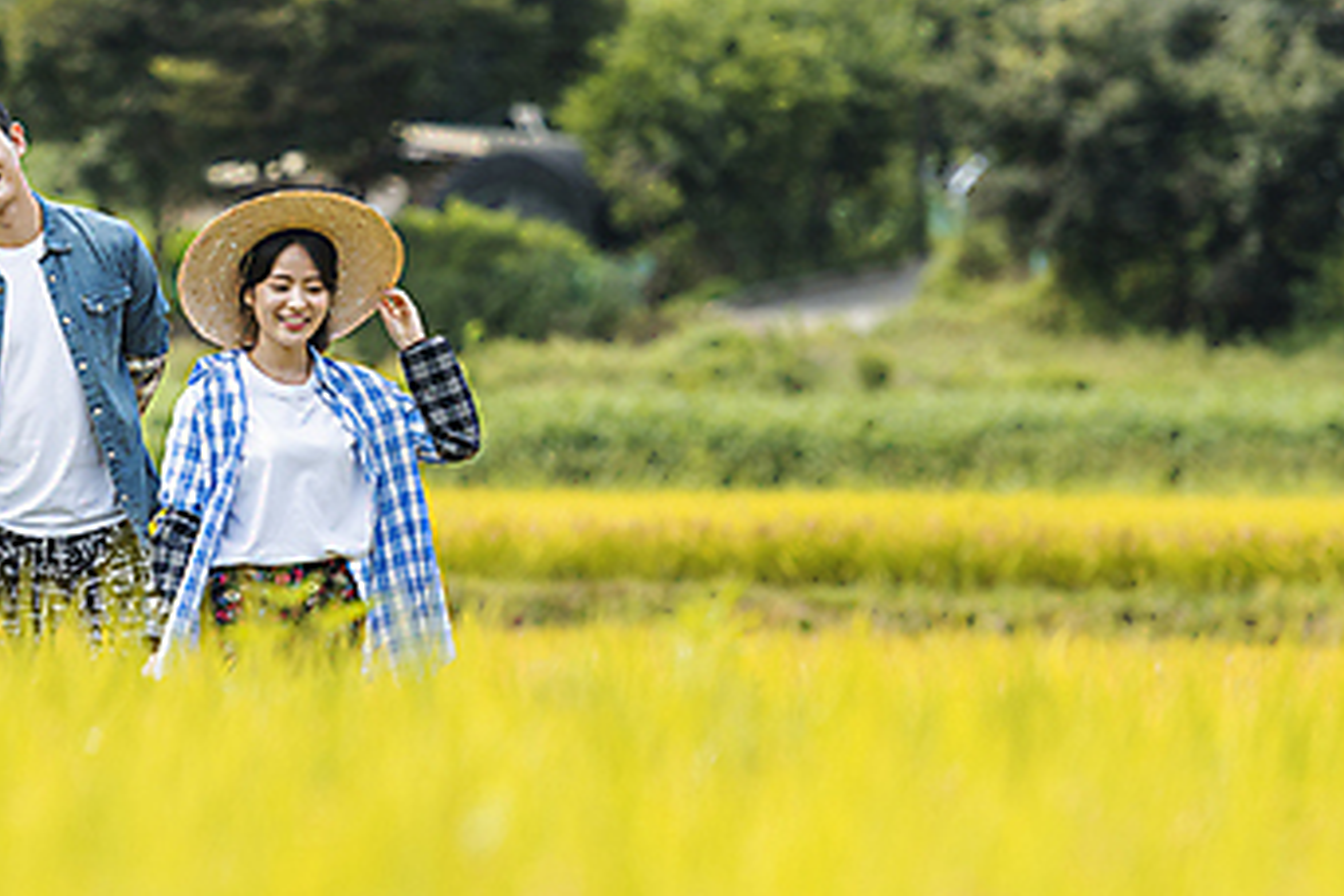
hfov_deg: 6.9
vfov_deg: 4.6
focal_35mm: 298
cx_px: 472
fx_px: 11124
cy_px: 287
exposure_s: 1/1000
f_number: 4
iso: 200
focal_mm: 170
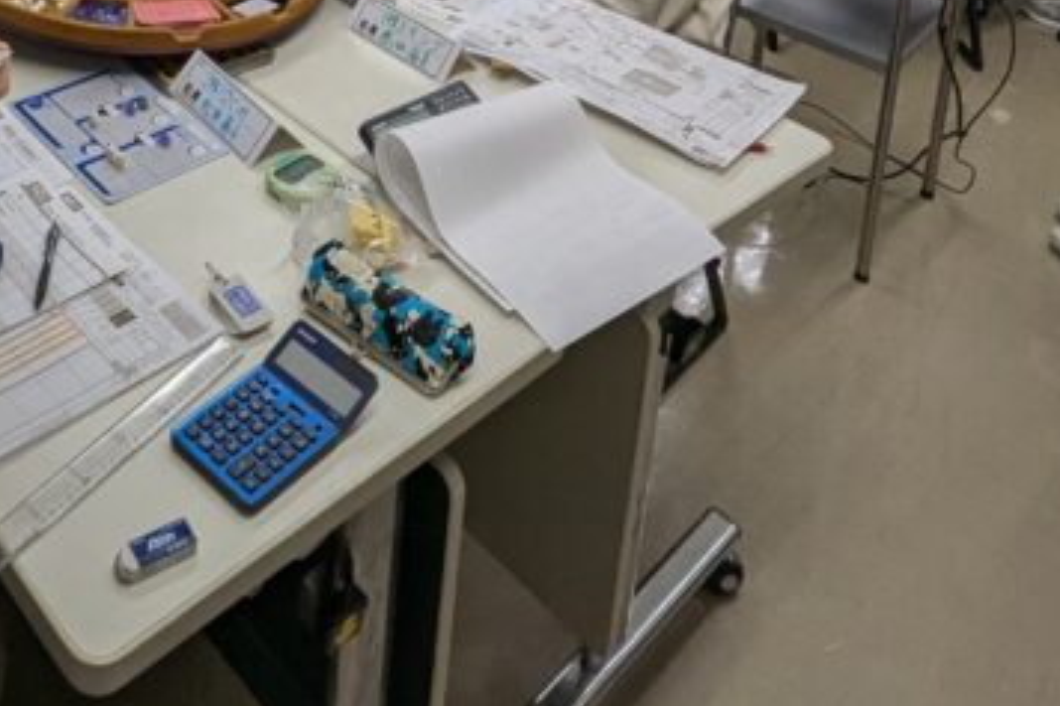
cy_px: -424
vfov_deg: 24.3
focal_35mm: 39
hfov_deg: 47.9
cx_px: 277
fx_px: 1148
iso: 37
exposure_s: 1/120
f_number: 2.2
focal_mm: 1.95
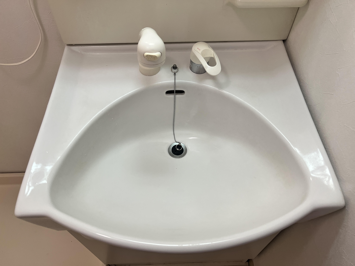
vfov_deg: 53.1
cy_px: 133
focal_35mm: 26
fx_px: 267
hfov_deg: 67.3
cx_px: 178
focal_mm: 5.7
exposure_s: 1/120
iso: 100
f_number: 1.5
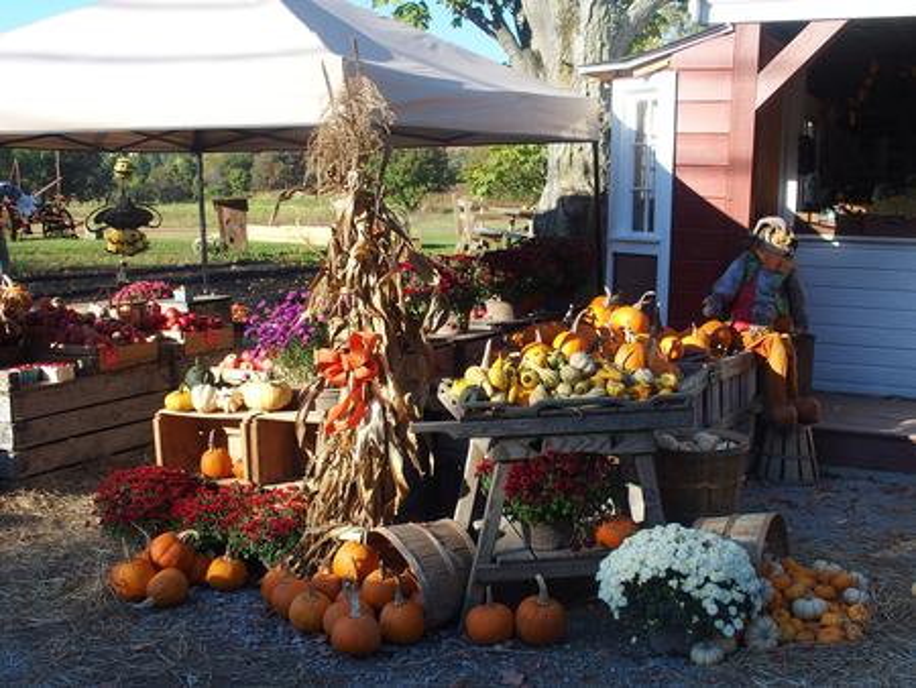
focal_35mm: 42
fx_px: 1112
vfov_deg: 34.4
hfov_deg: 44.8
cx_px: 458
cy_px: 344
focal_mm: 9
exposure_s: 1/400
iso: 100
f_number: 3.5
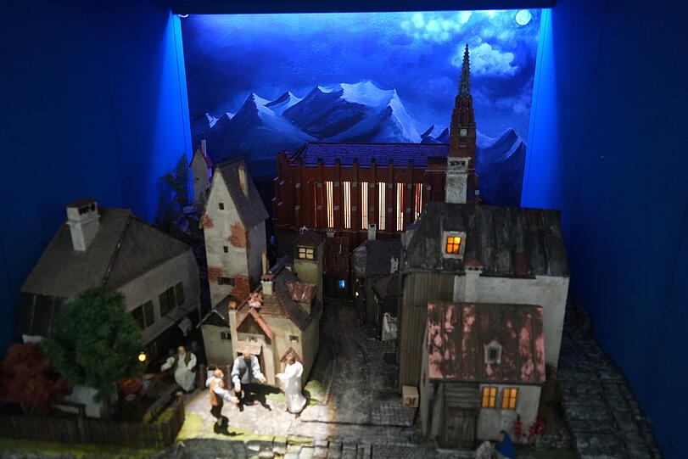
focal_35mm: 24
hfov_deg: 73.7
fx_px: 459
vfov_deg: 53.2
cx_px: 344
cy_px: 230
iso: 5000
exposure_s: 1/30
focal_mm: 24
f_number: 3.5
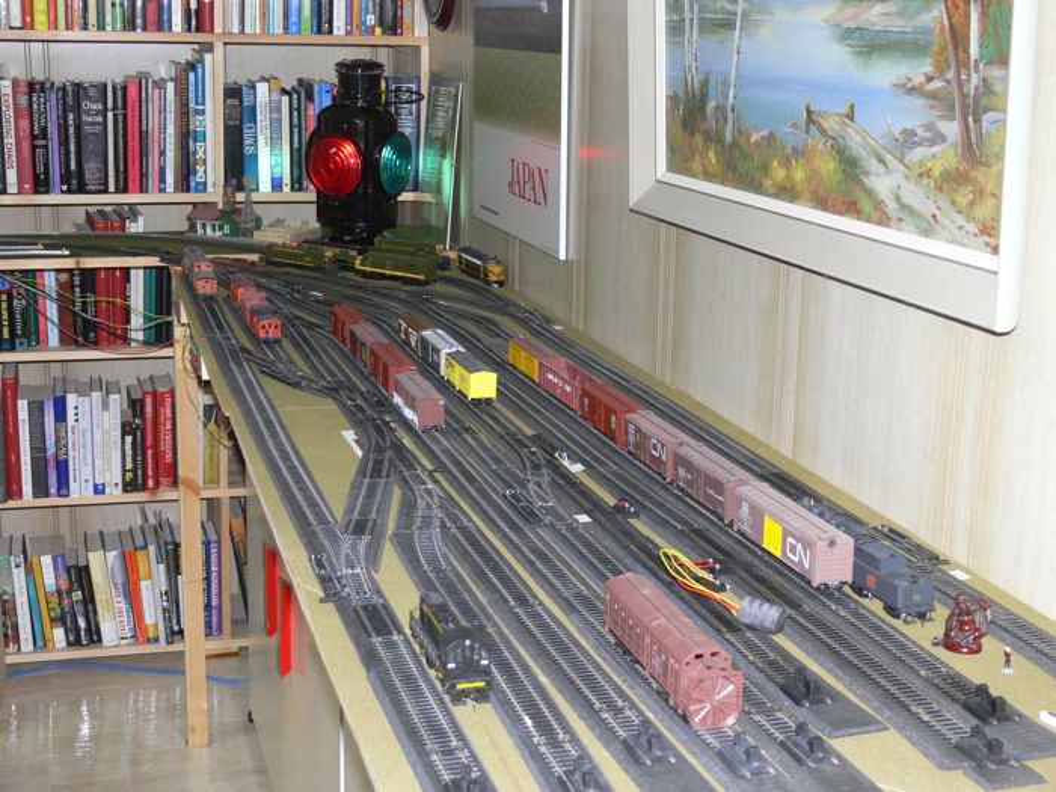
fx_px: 1617
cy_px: 396
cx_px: 528
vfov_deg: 27.5
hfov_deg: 36.2
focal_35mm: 53
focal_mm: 11.2
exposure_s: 1/30
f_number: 3.2
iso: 100
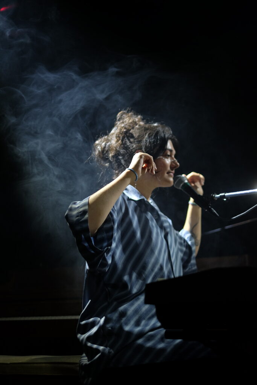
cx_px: 128
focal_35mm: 53
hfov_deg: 25.5
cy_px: 192
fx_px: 567
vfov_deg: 37.5
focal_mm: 35
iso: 800
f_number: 1.4
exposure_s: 1/45
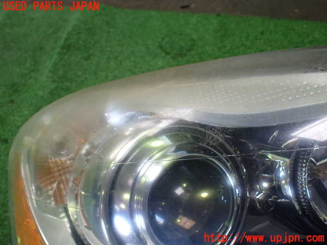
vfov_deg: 46.8
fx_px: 283
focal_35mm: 30
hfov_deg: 60.0
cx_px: 164
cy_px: 122
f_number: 2.3
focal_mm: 5.4
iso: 320
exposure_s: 1/125
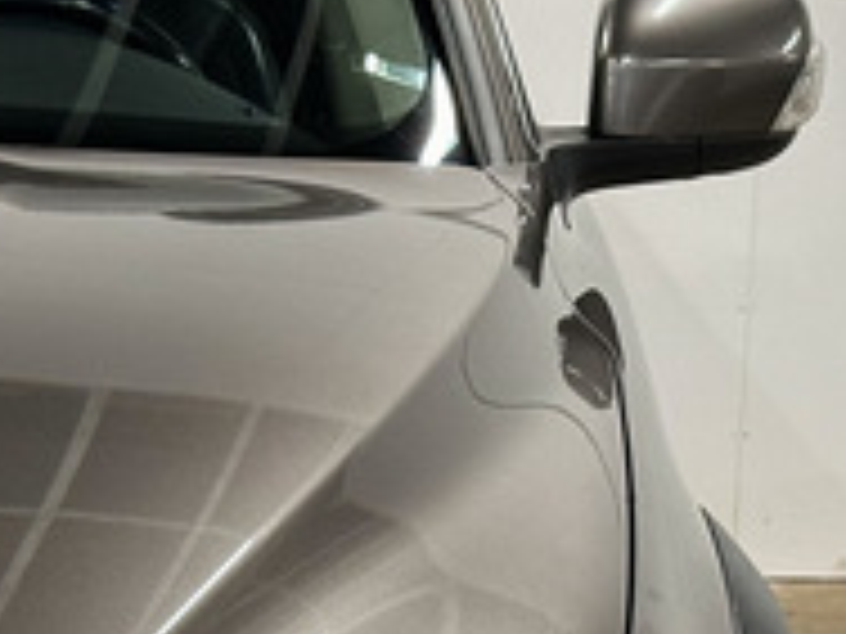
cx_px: 99
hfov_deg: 11.8
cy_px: 989
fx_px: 4057
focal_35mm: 166
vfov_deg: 8.7
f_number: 1.8
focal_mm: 6.86
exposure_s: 1/50
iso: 250
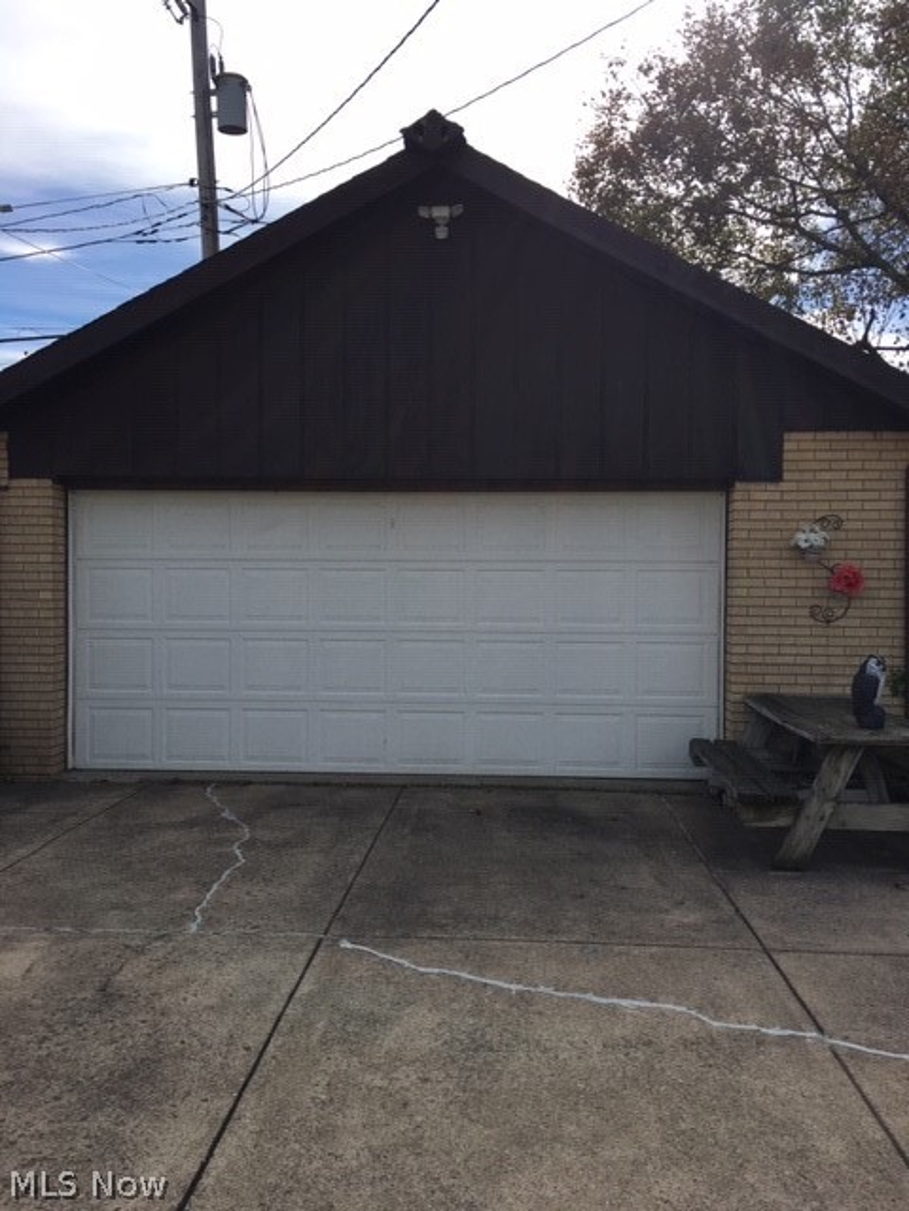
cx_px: 454
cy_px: 606
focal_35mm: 29
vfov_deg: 61.7
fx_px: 1015
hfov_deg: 48.2
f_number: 2.2
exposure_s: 1/1326
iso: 25
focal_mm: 4.15
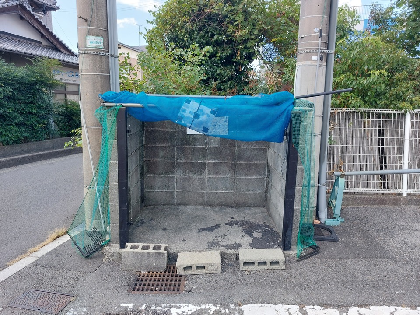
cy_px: 158
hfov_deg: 71.6
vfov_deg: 56.8
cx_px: 210
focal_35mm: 24
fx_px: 291
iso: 25
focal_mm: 5.23
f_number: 1.8
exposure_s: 1/120
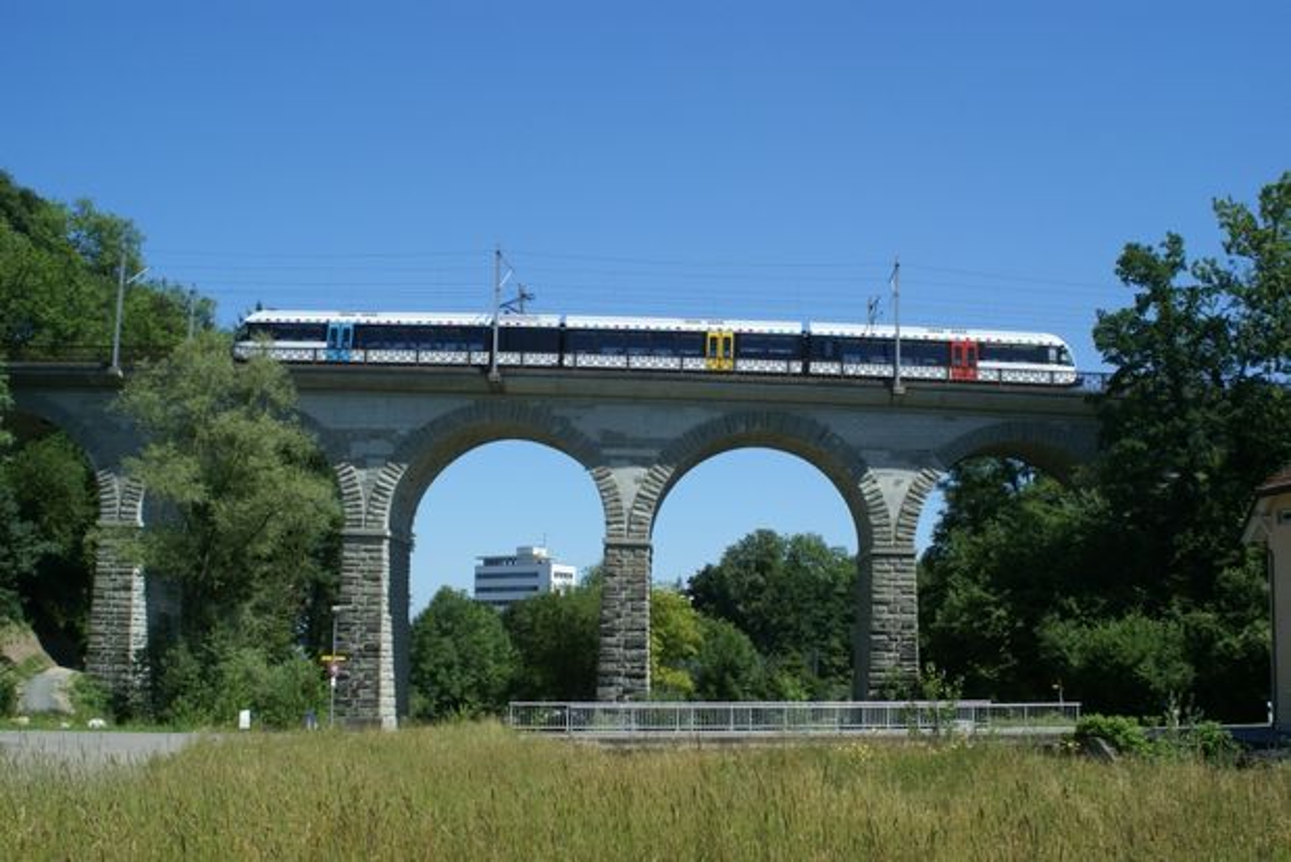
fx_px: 1507
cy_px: 431
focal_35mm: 42
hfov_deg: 46.4
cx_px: 646
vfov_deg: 31.9
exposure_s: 1/640
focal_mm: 28
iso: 200
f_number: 8
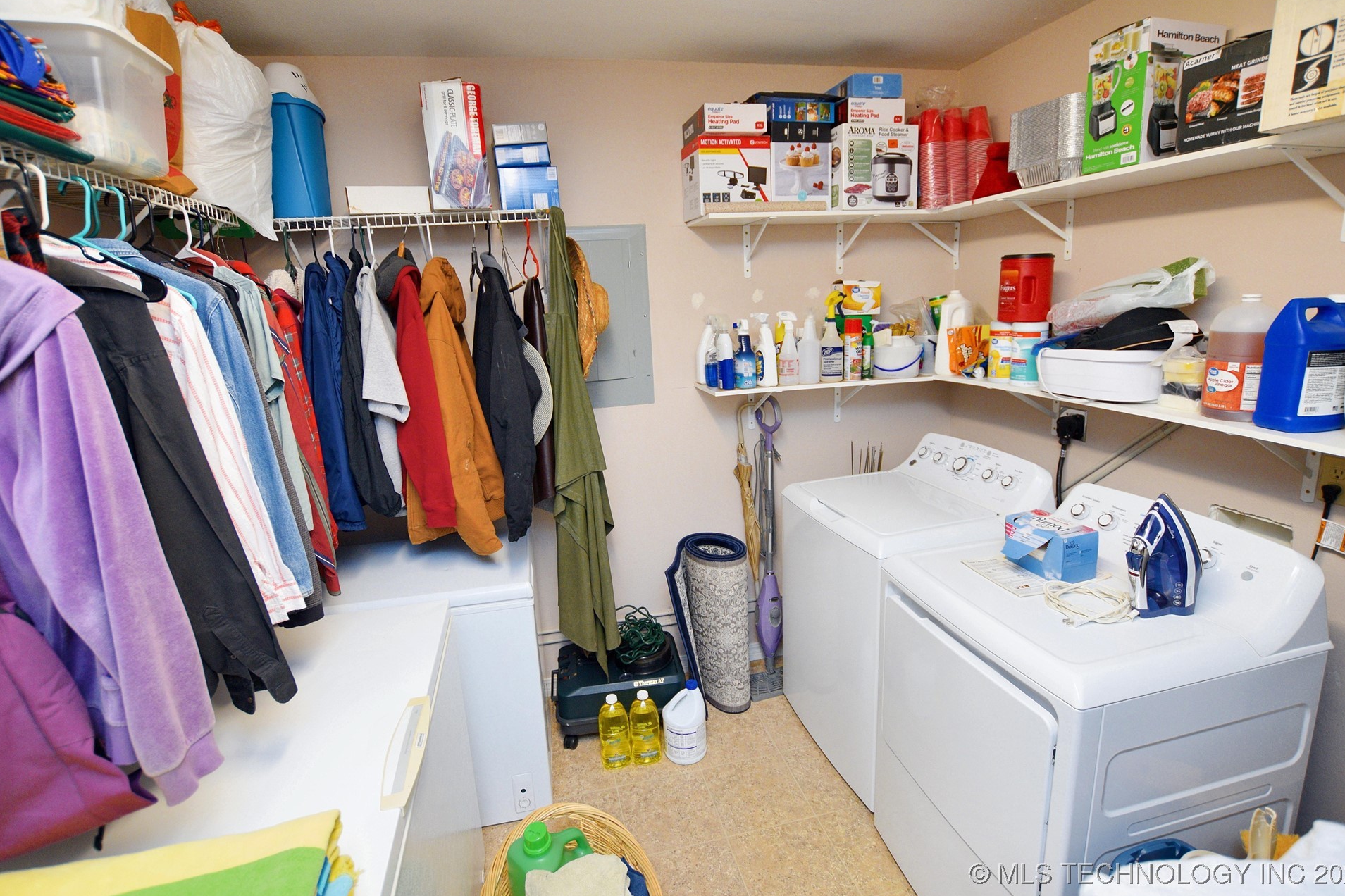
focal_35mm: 16
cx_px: 661
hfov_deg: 96.7
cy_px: 423
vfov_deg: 73.7
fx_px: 598
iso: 800
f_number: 4
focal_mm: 10
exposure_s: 1/60
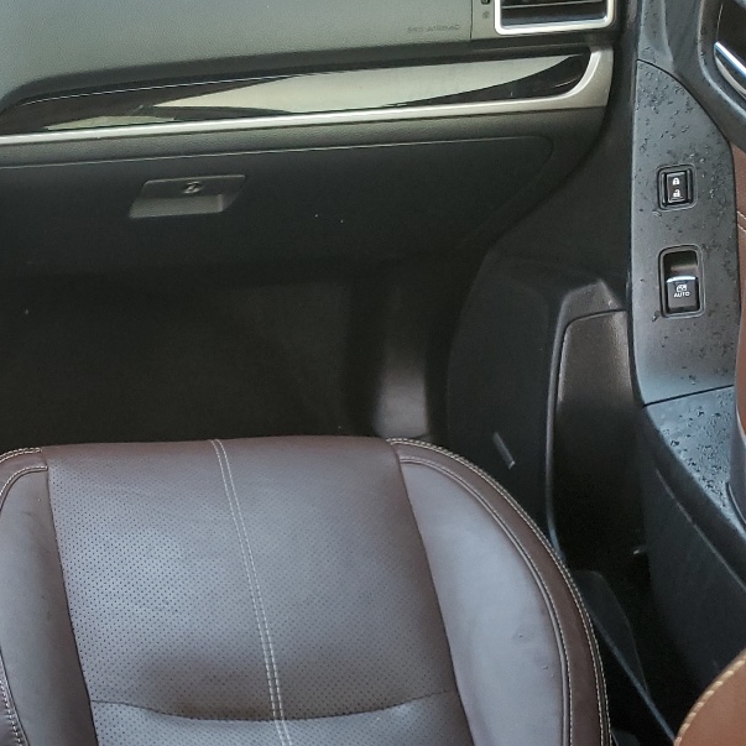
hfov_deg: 25.2
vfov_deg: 28.0
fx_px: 1487
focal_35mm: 61
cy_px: 473
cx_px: -161
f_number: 1.5
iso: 58
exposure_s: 1/60.2
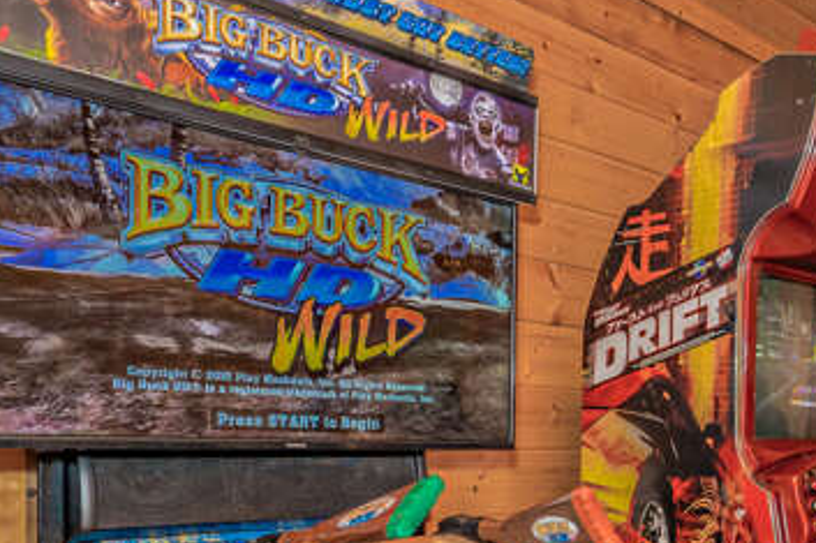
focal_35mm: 37
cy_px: 504
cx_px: 830
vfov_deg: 33.7
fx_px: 838
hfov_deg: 43.8
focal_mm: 17
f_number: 8
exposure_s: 1/100
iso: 800
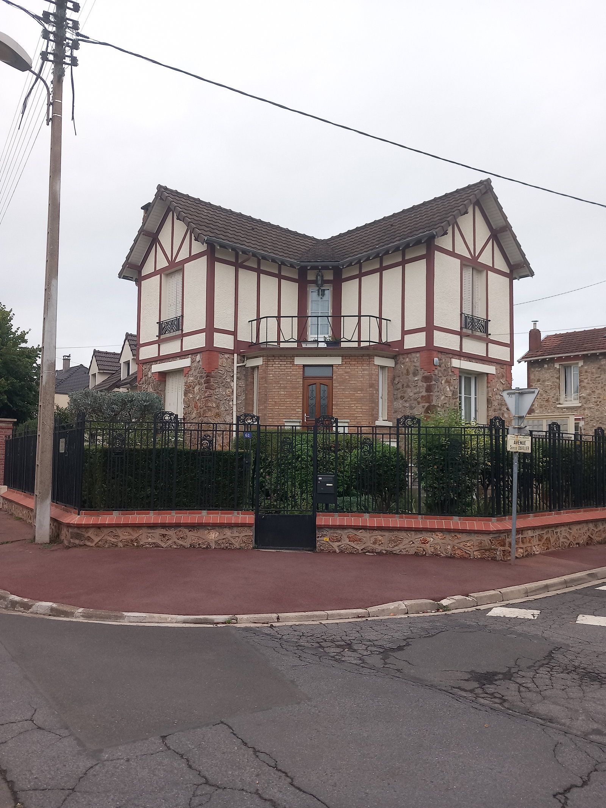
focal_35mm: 27
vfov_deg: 65.3
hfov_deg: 51.4
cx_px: 303
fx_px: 630
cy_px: 404
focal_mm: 4
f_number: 1.8
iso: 20
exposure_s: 1/172
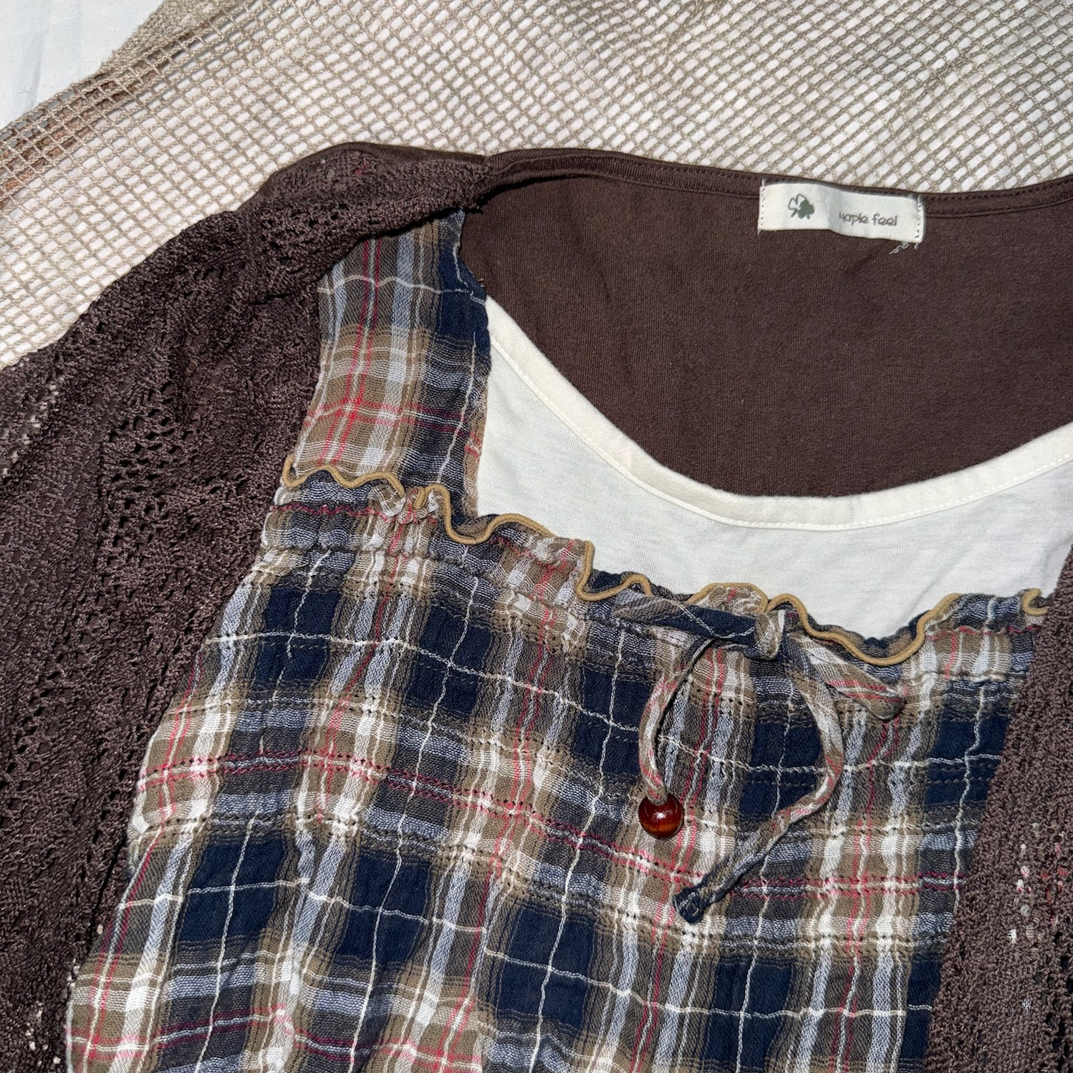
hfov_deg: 55.6
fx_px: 1017
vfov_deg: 55.6
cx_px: 538
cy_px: 546
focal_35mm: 29
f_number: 1.78
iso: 80
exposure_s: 1/47
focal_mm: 6.76
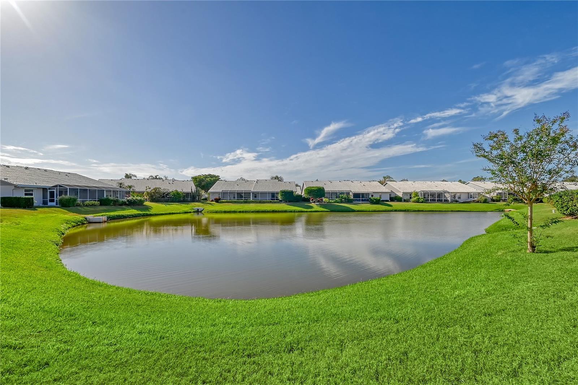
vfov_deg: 77.3
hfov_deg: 100.4
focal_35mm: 15
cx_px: 289
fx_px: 241
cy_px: 192
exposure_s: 1/8000
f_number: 10
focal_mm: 10
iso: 800
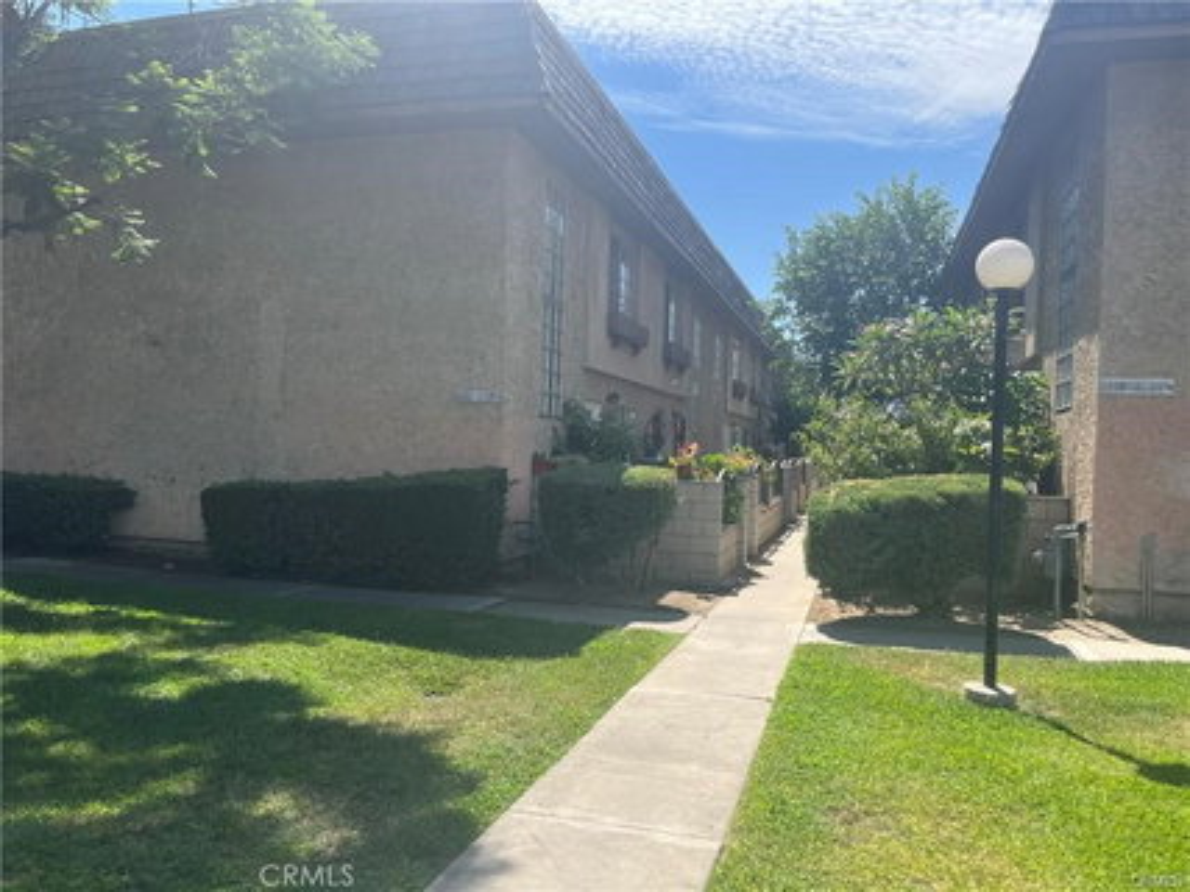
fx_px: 894
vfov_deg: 53.0
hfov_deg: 67.3
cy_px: 446
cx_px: 595
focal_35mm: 26
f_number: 1.6
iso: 50
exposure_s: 1/2222
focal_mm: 5.1
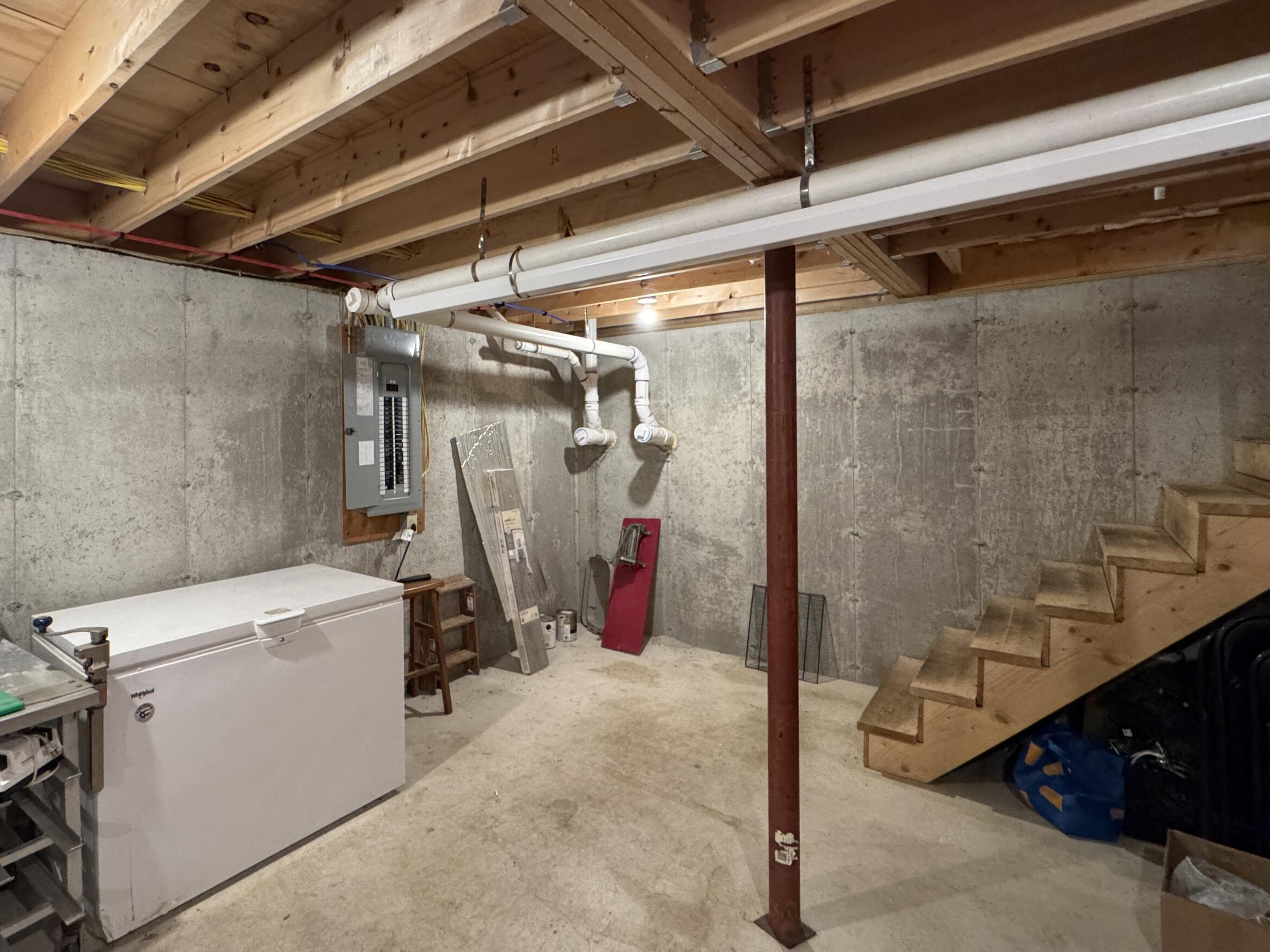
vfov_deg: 71.4
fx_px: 660
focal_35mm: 18
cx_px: 498
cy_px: 429
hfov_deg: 86.5
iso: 800
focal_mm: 2.22
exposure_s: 1/60
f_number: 2.2
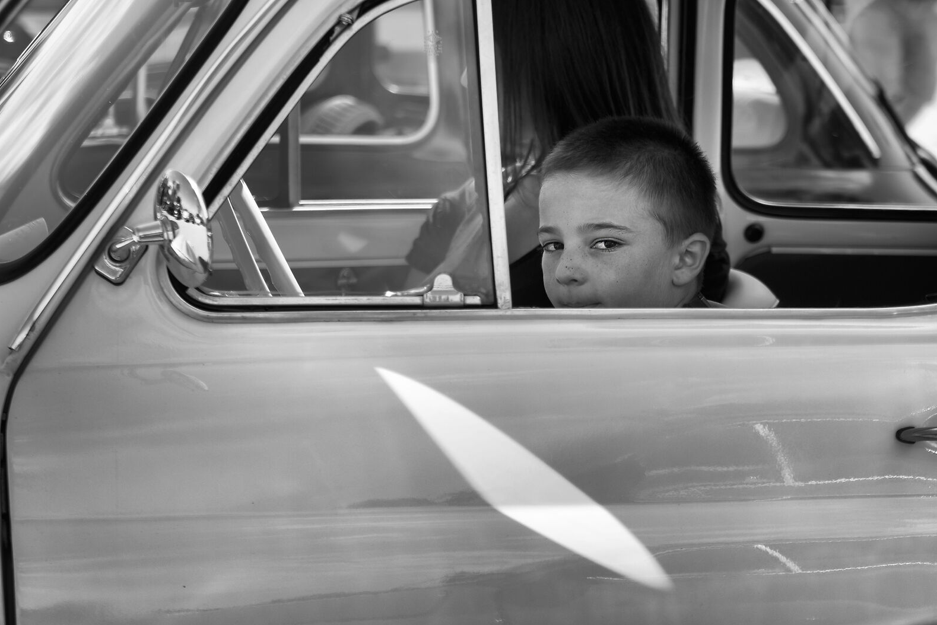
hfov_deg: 17.9
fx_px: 2968
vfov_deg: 12.0
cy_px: 177
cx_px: 567
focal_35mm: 114
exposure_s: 1/500
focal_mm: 75
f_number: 4
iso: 100
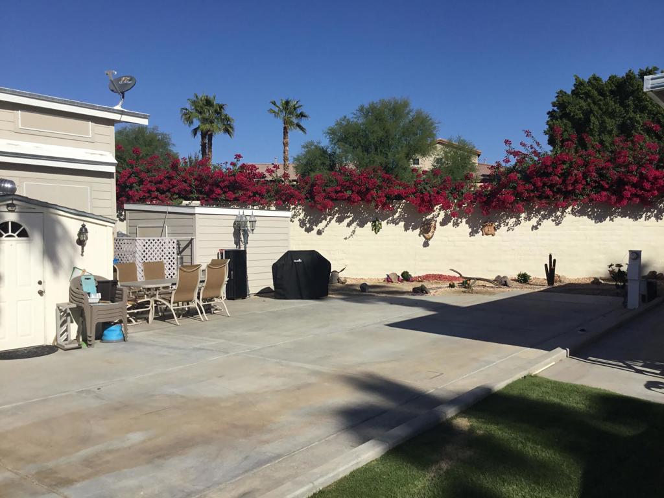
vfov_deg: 45.4
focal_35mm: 31
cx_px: 332
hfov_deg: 58.4
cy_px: 249
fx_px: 595
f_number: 2.4
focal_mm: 3.3
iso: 25
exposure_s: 1/2915
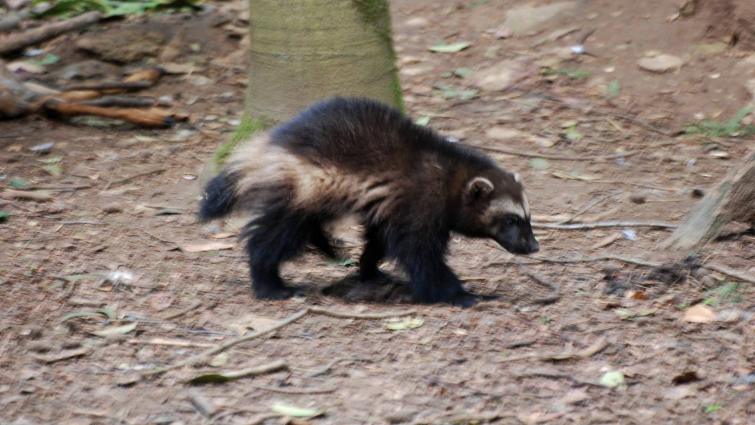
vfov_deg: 2.6
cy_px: 187
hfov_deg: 4.6
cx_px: 378
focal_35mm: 473
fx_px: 9468
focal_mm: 300
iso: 400
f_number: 5.6
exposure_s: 1/30
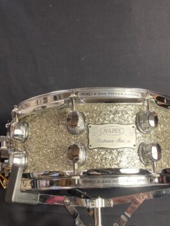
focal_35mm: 36
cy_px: 134
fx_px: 235
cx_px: 93
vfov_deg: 51.0
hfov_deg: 39.7
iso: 125
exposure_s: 1/60
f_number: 1.8
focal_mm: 3.99
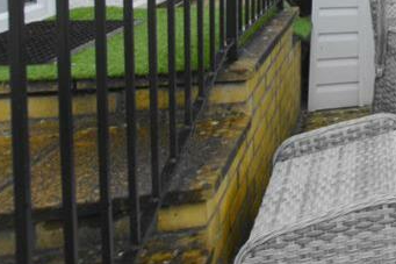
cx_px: 579
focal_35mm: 45
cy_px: -71
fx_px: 495
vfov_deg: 25.9
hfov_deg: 29.2
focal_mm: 10
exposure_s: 1/250
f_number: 7.1
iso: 200
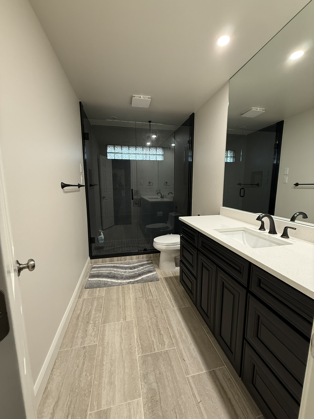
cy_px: 210
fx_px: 169
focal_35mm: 14
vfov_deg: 102.1
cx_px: 157
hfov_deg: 85.7
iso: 320
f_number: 2.2
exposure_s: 1/69
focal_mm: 2.22
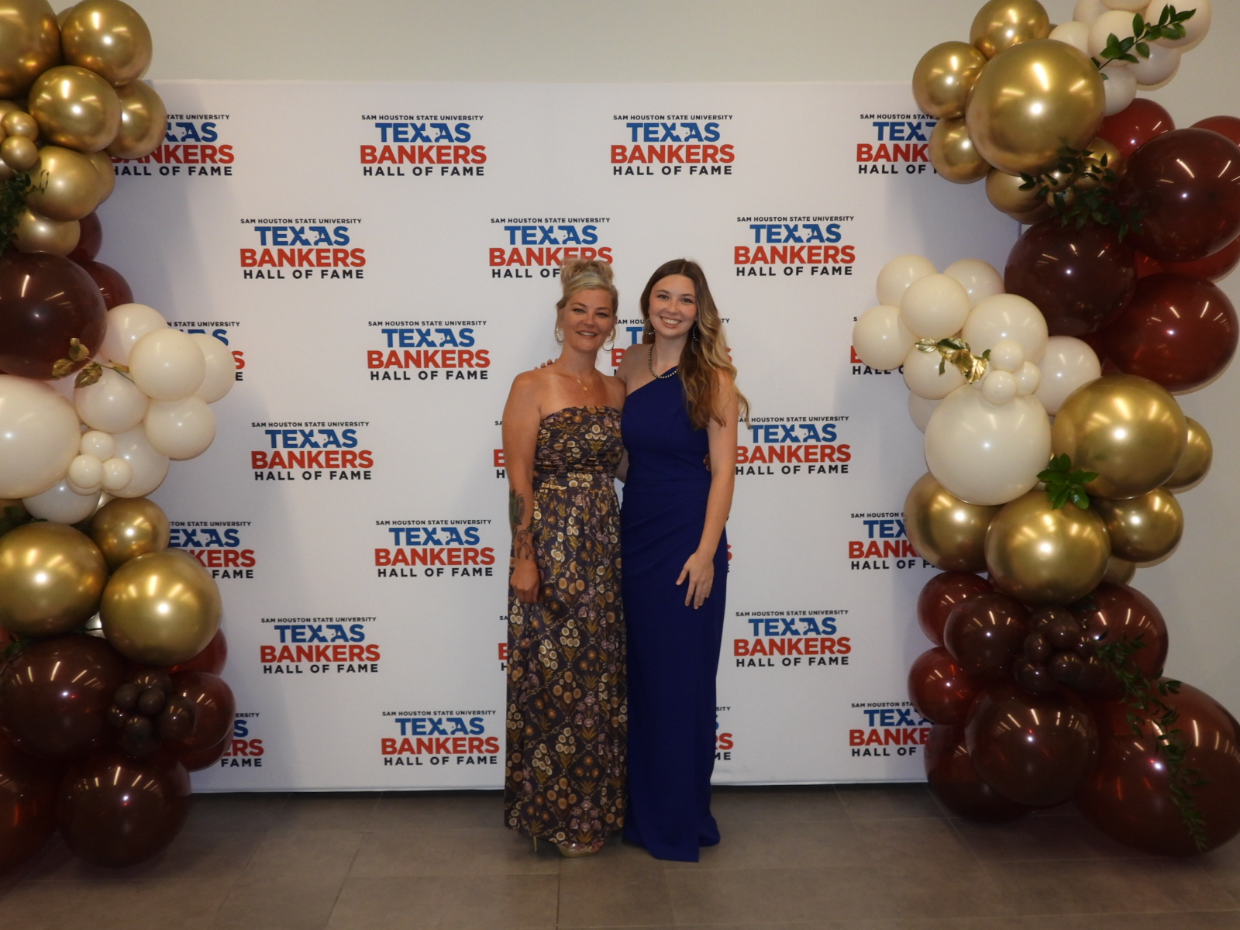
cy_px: 465
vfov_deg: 42.9
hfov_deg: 55.4
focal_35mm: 33
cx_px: 620
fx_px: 1182
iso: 200
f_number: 3.2
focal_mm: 5.9
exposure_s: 1/30
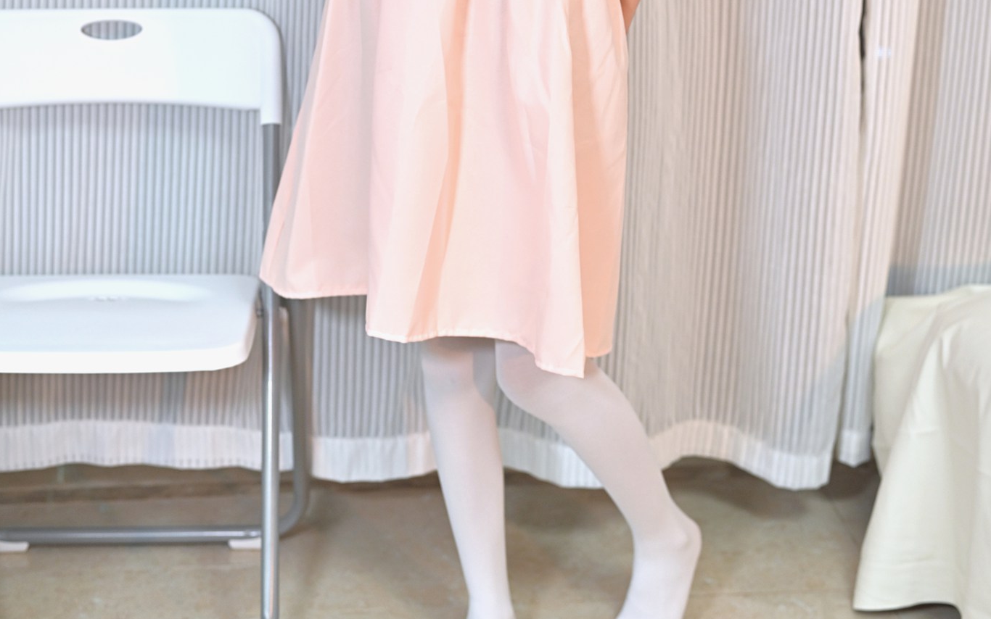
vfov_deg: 16.6
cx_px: 496
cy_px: 14
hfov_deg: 26.8
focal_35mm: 77
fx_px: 2080
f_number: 3.2
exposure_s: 1/100
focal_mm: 50
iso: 1250
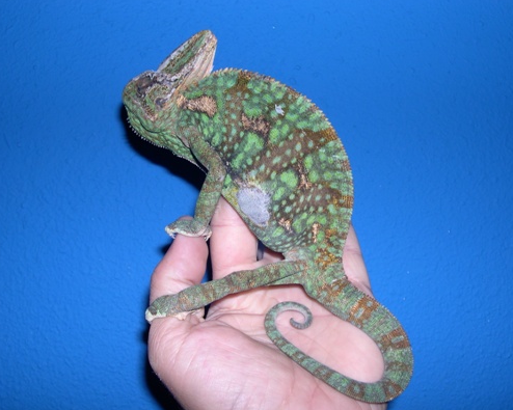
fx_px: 607
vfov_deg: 37.3
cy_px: 204
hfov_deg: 45.8
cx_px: 267
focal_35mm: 40
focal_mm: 8
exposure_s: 1/60
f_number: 7.6
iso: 100
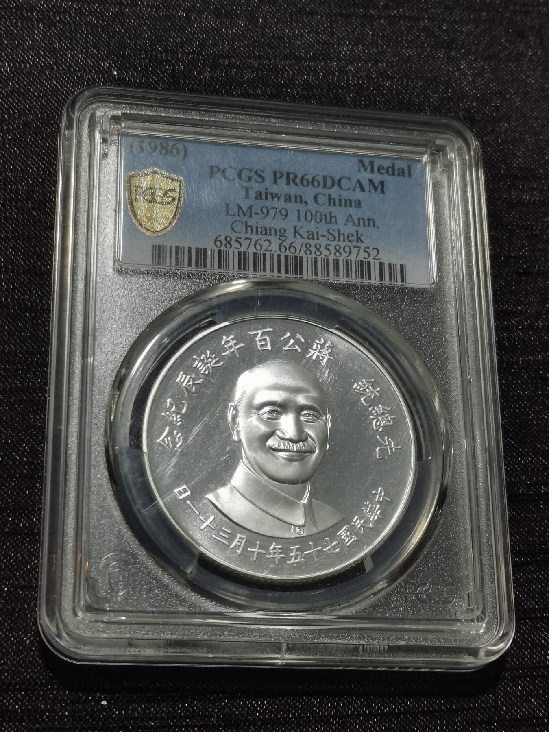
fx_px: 1417
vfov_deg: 29.0
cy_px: 366
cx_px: 274
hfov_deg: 21.9
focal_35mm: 67
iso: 50
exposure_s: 1/130
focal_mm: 5.58
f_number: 1.8
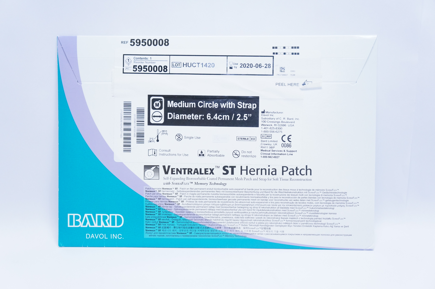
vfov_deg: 31.8
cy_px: 144
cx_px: 218
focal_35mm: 42
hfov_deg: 46.4
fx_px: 507
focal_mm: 28
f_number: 4
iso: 1600
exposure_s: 1/200
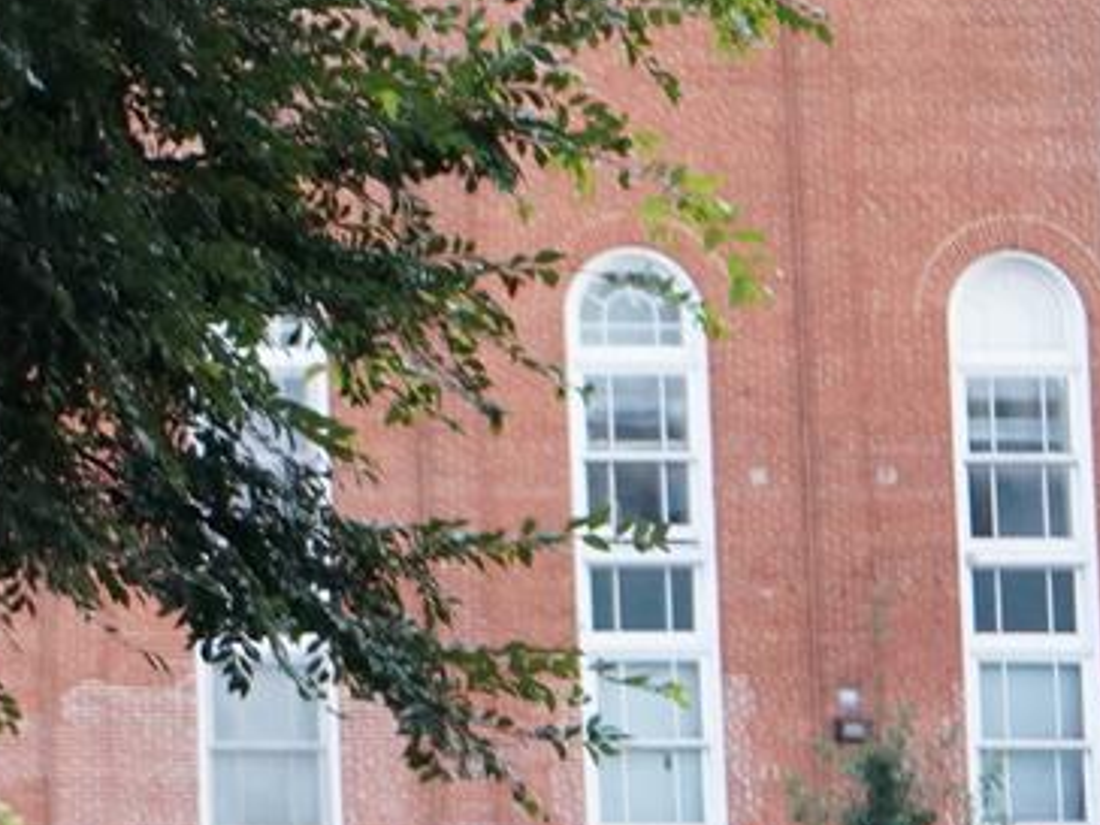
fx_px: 8071
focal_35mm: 254
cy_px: -17
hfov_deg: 7.1
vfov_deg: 5.8
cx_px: -1931
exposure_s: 1/50
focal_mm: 47
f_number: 4.5
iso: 2500
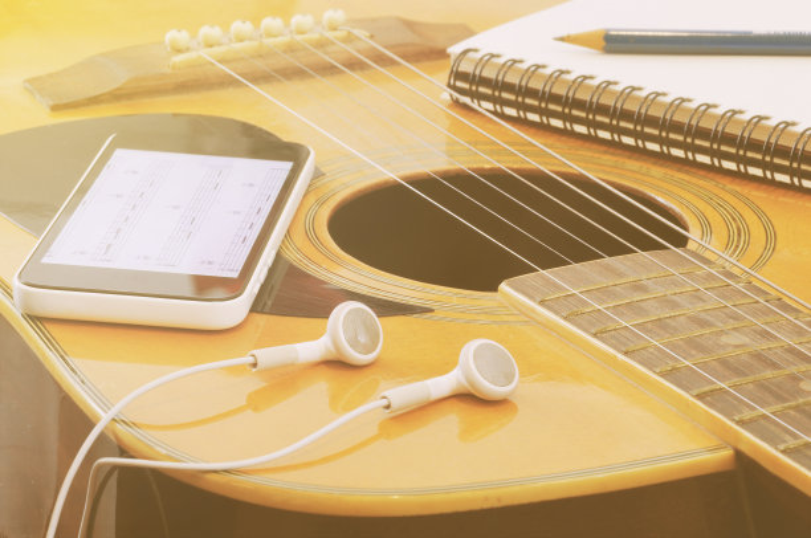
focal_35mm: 158
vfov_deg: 8.7
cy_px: 269
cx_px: 406
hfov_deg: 13.1
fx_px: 3543
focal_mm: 105
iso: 160
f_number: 18
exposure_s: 4
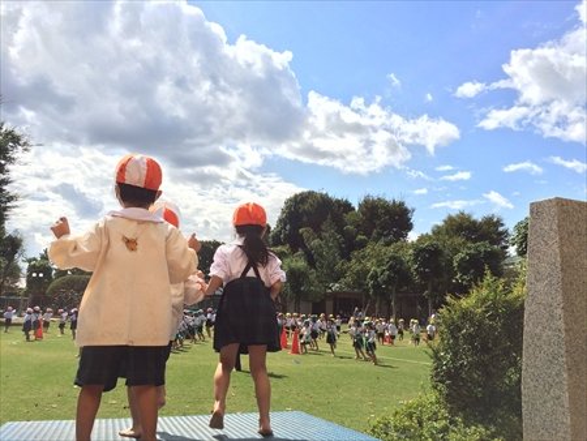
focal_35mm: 29
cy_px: 220
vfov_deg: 48.3
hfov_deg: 61.6
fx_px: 492
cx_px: 294
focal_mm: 4.15
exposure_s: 1/2283
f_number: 2.2
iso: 32
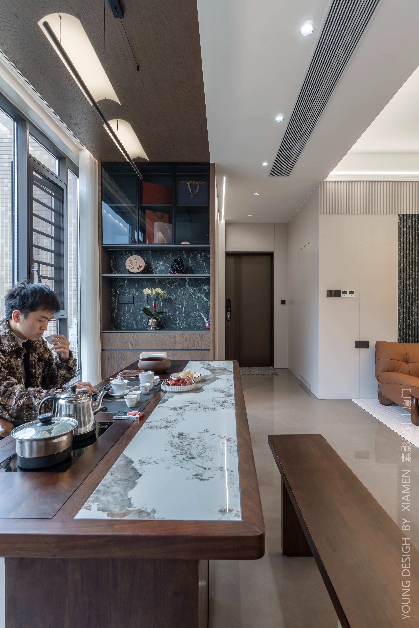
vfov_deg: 90.0
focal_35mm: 18
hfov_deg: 67.4
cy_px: 314
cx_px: 210
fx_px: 314
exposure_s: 1/6
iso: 100
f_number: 8
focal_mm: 12
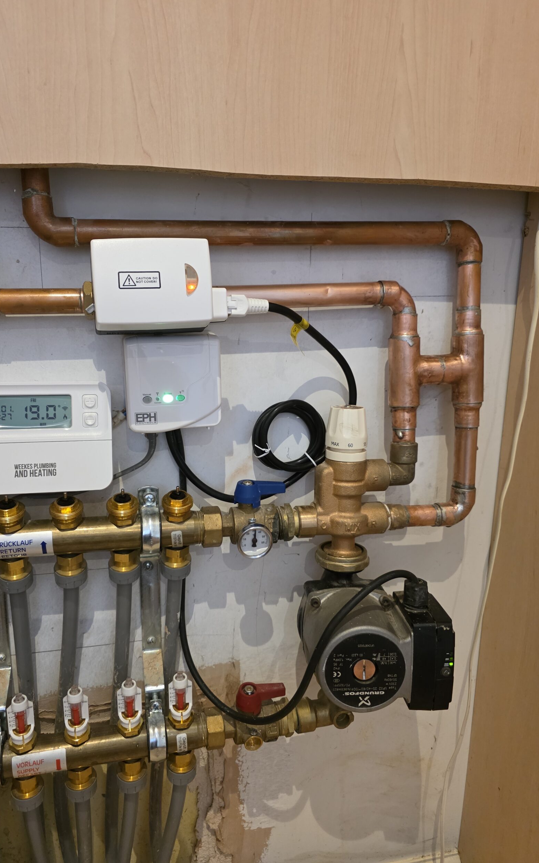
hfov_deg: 49.1
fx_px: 588
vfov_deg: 72.5
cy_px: 423
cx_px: 234
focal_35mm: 25
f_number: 1.7
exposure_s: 1/100
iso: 1000
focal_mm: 6.3
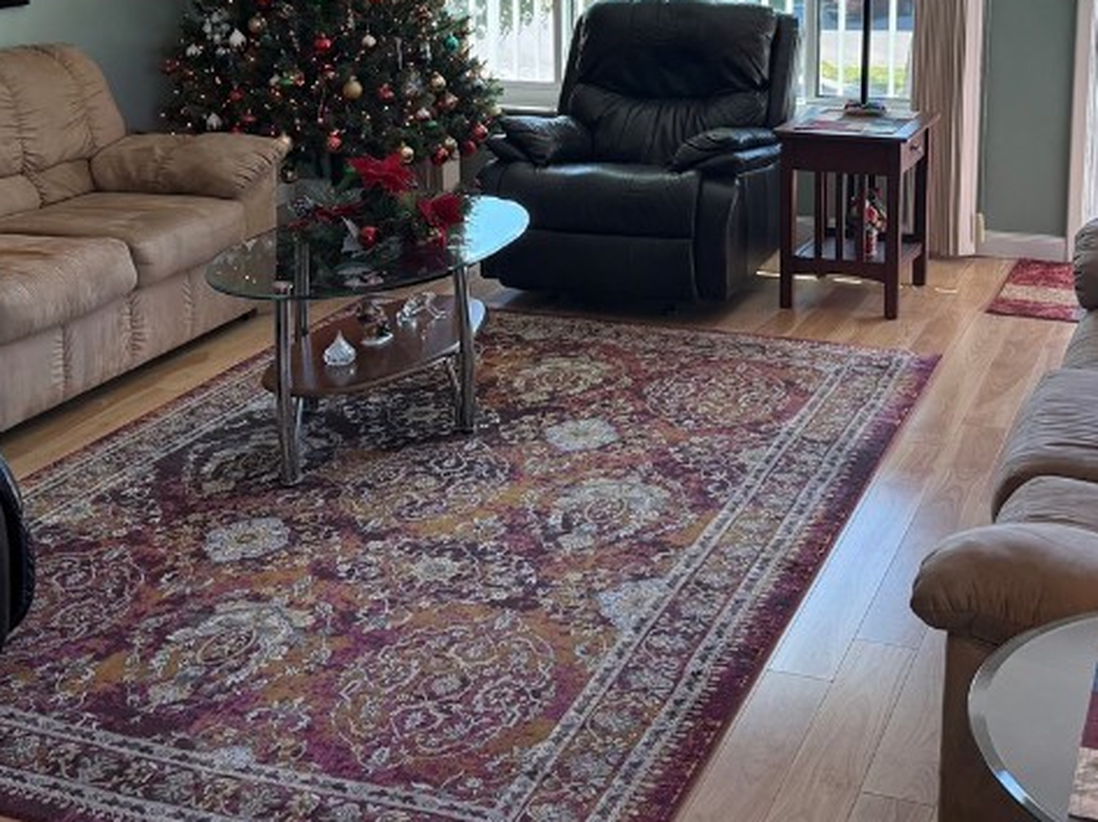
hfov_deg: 36.8
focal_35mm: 52
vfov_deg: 27.4
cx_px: 585
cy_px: 153
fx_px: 1648
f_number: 1.78
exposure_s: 1/228
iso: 100
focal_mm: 6.76
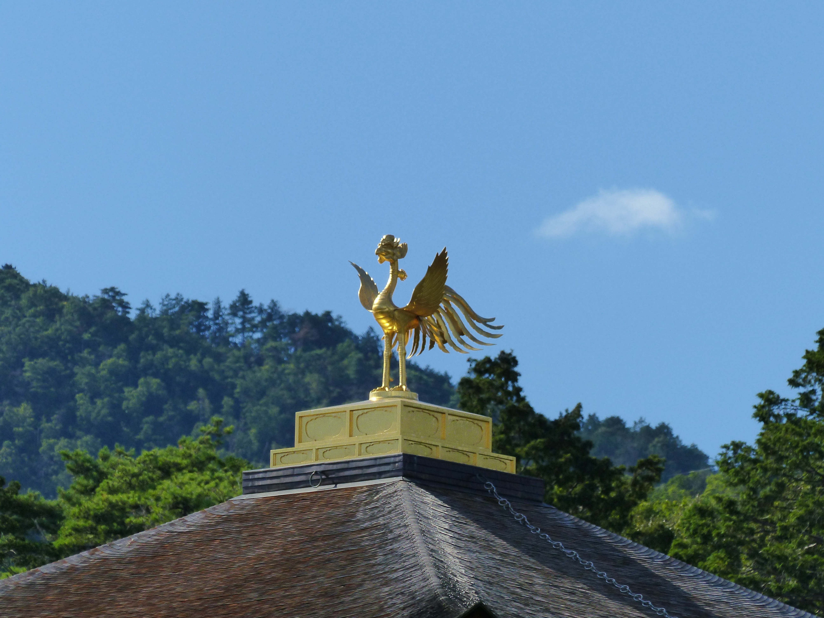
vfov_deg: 3.0
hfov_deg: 4.0
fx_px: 11926
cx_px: 412
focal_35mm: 501
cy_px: 309
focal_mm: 90.1
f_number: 6.3
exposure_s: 1/800
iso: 200
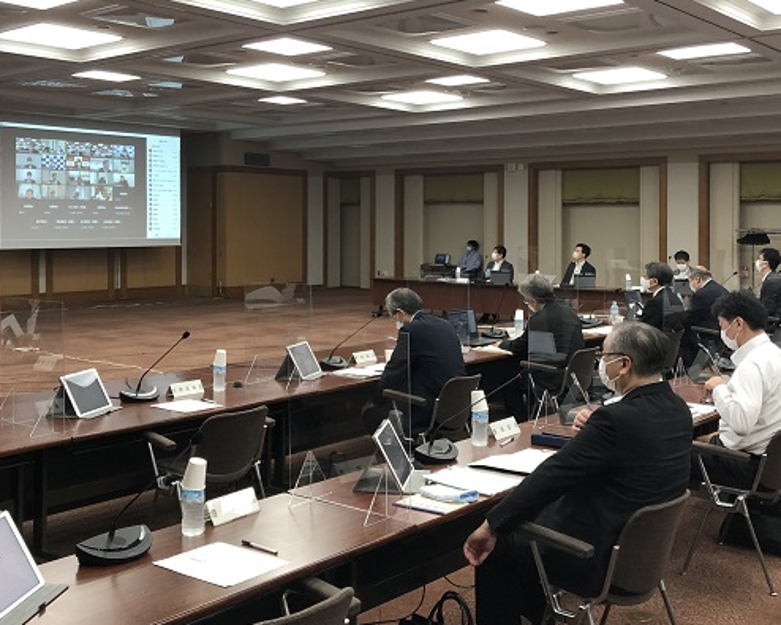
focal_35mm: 31
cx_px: 411
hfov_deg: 57.2
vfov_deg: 47.1
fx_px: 716
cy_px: 301
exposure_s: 1/30
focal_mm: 3.99
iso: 40
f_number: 1.8
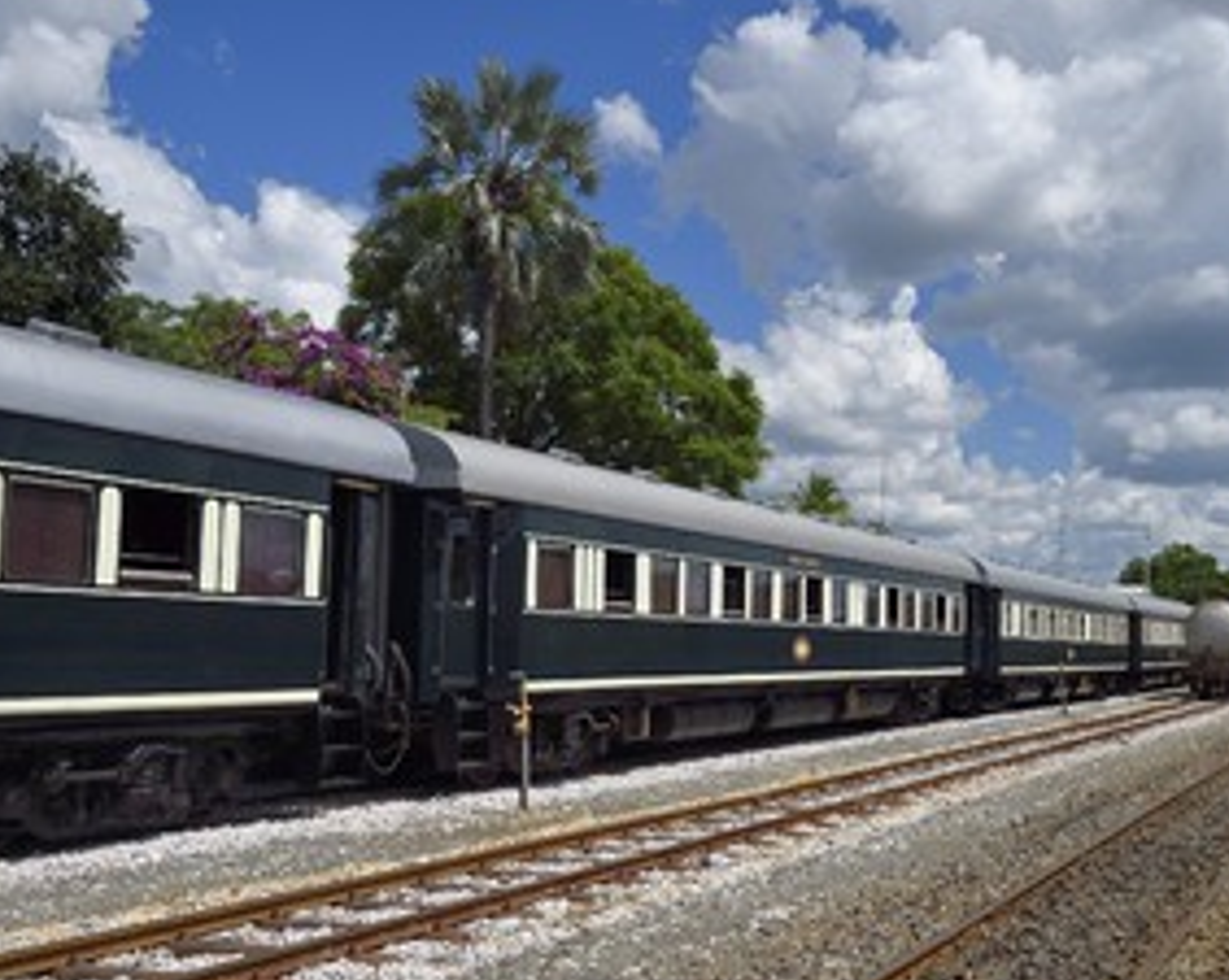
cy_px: 544
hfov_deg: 43.3
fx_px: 1526
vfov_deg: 35.6
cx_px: 806
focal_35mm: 42
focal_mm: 30
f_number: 14
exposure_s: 1/500
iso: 200
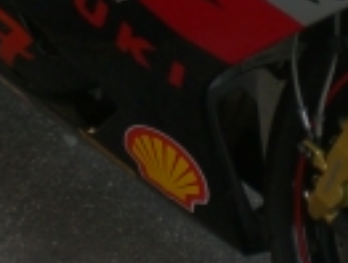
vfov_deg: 7.9
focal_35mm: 185
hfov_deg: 10.6
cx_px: 242
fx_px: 1865
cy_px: -133
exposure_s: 1/200
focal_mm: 6.3
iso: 50
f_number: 3.1
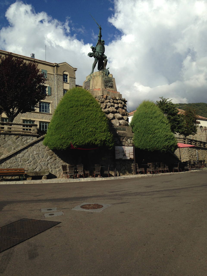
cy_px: 138
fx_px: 263
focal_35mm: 33
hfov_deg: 42.9
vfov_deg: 55.4
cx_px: 104
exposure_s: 1/2169
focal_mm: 4.12
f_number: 2.4
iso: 50
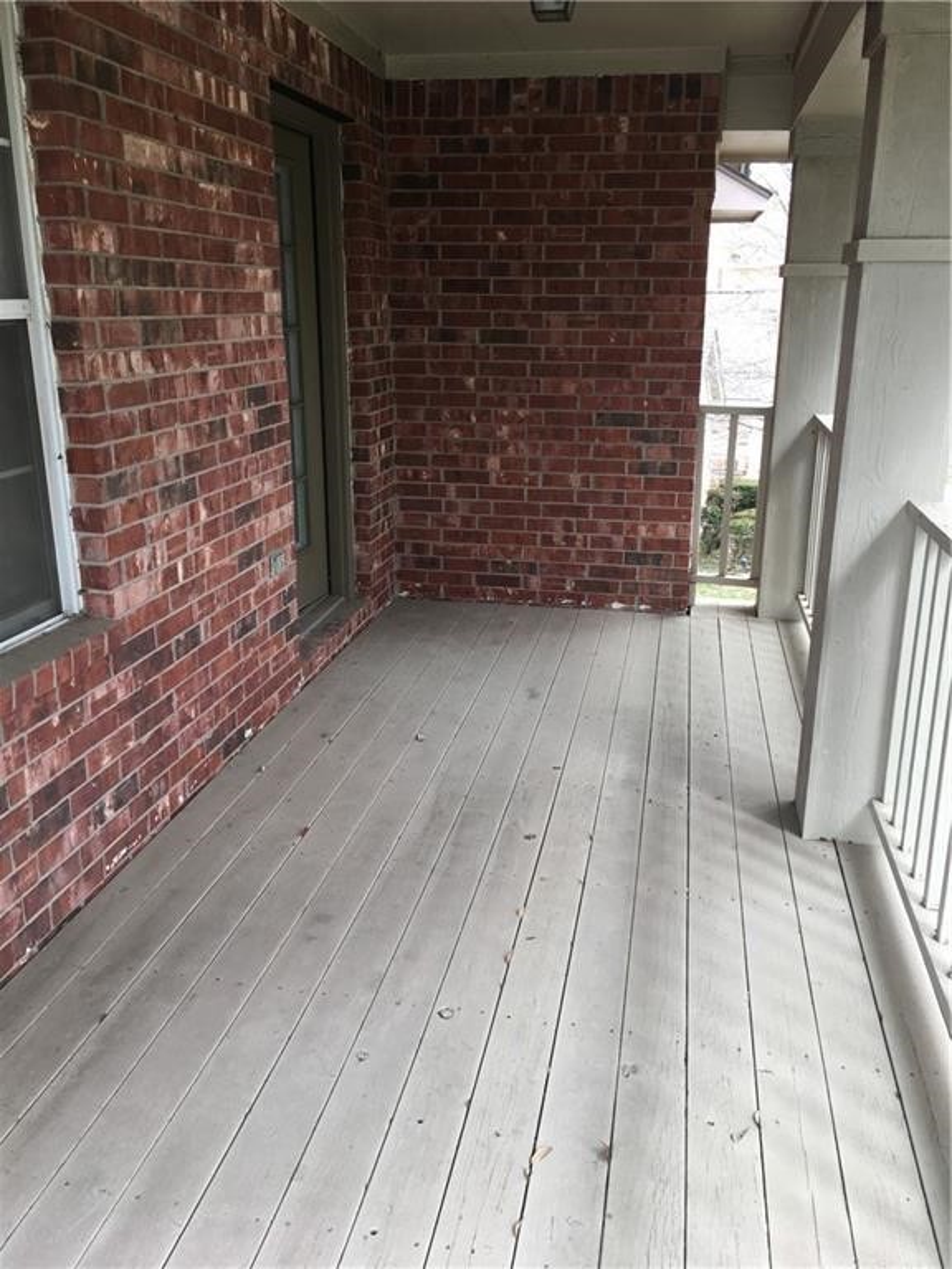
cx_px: 476
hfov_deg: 48.2
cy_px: 634
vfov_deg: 61.7
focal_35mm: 29
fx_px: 1063
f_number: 2.2
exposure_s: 1/120
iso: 40
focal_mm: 4.15
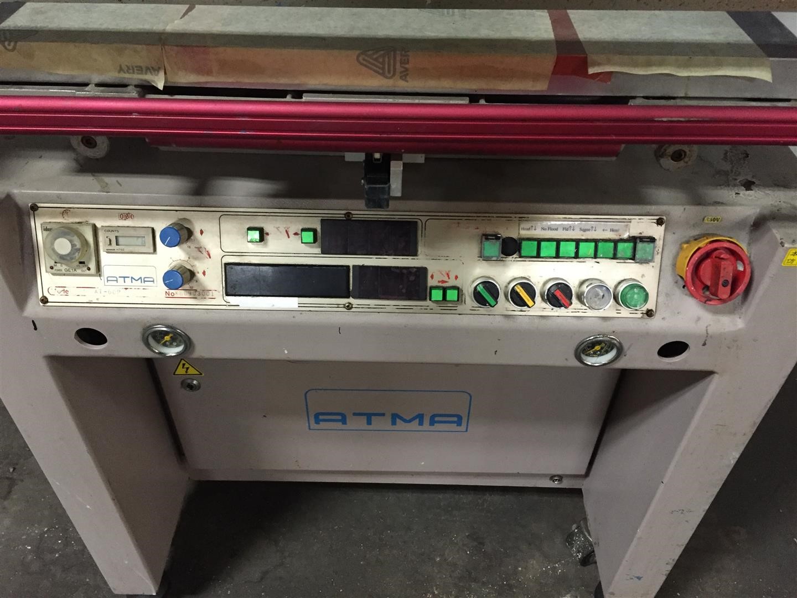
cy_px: 299
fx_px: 668
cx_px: 398
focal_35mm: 29
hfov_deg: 61.7
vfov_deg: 48.2
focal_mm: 4.15
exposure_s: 1/15
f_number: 2.2
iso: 250
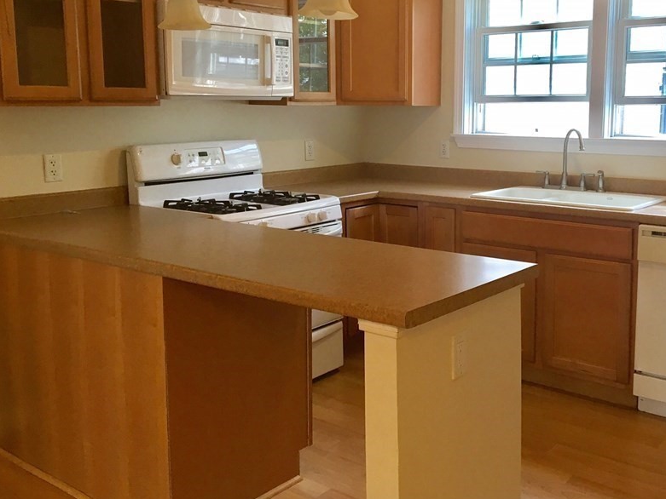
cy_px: 204
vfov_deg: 37.6
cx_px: 408
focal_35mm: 38
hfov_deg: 48.6
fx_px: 731
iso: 25
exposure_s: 1/30
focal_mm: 4.15
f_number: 2.2
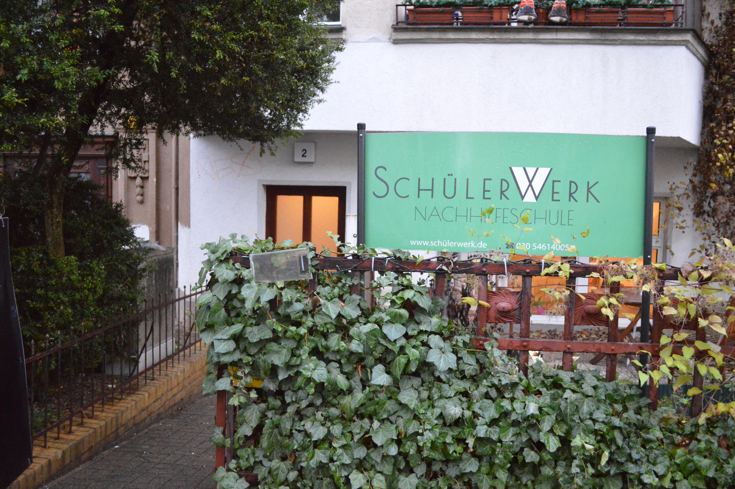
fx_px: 673
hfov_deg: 57.3
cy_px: 244
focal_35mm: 33
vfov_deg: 39.9
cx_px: 368
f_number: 4
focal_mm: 22
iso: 6400
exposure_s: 1/320
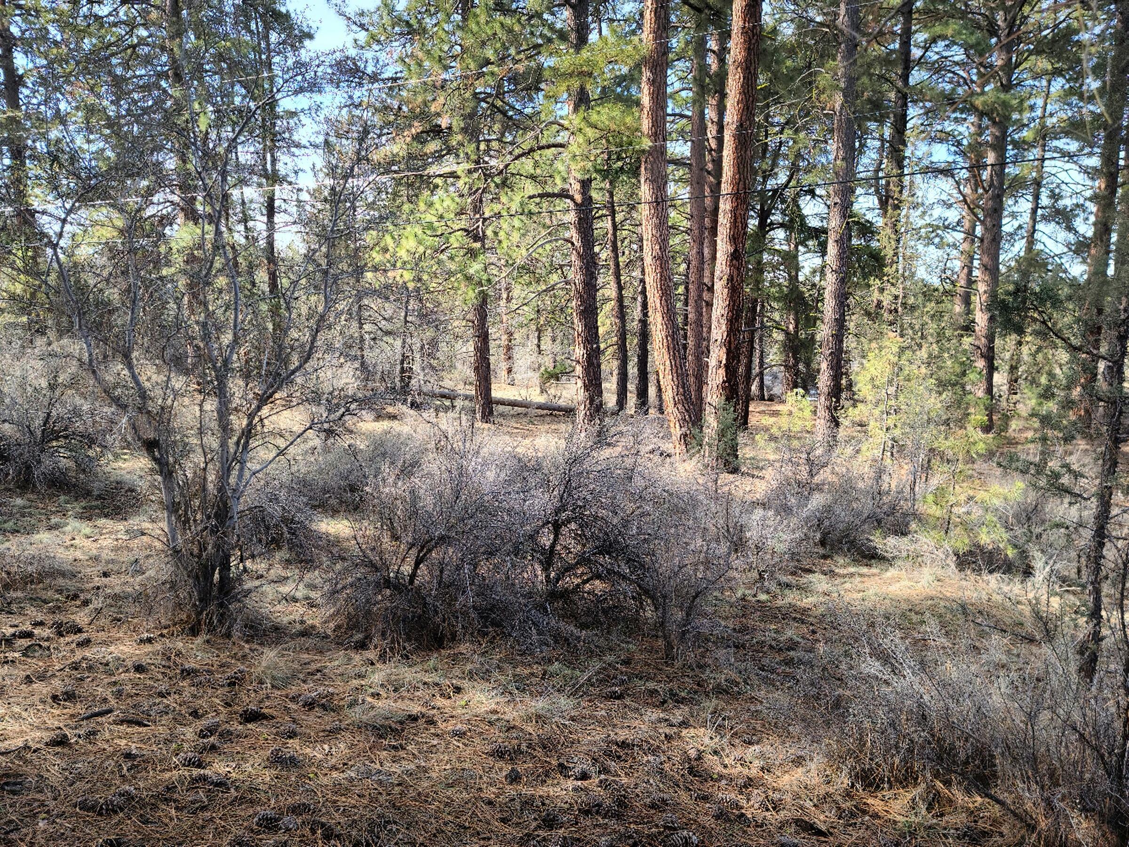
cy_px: 424
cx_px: 564
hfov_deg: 69.4
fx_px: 815
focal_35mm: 25
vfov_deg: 54.9
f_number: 1.8
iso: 20
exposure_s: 1/120
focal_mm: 7
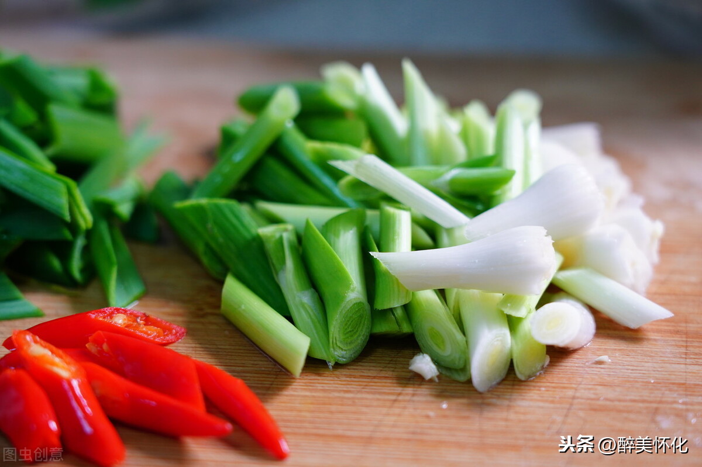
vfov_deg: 13.0
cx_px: 351
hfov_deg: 19.5
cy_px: 234
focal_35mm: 105
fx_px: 2047
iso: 2000
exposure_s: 1/100
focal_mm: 105
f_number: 5.6
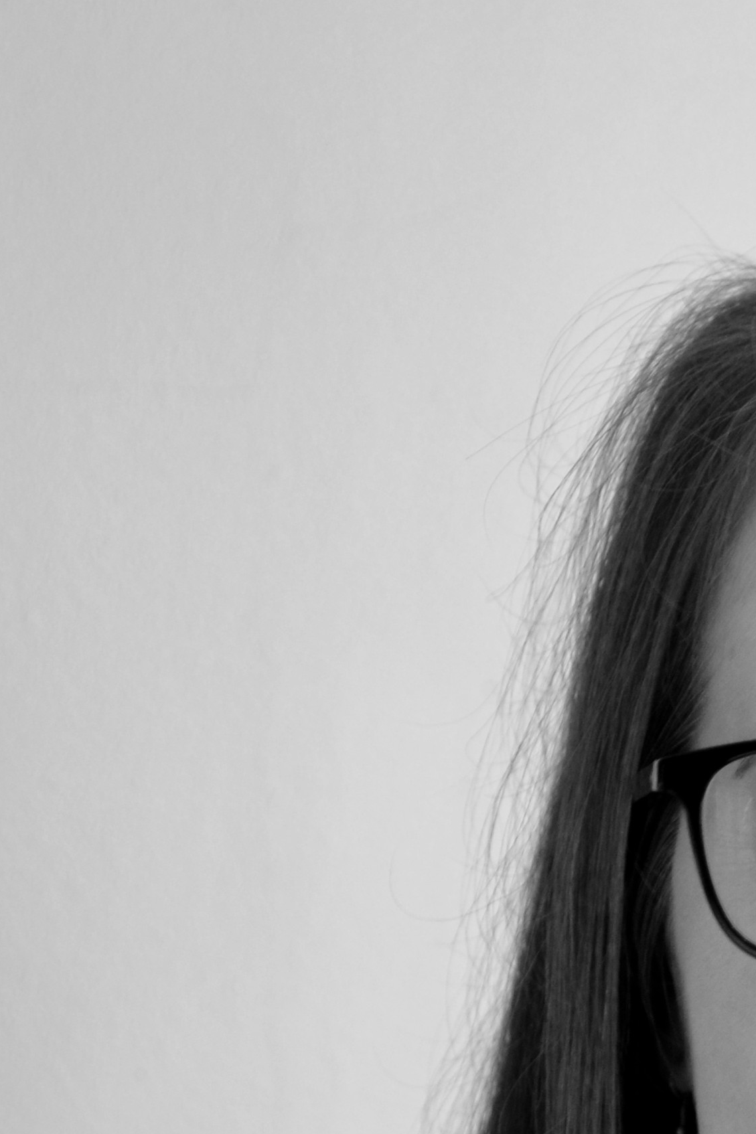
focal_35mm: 204
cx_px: 982
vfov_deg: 10.0
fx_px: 6427
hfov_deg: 6.7
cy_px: 1149
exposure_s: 1/15
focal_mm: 50
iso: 400
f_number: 2.8
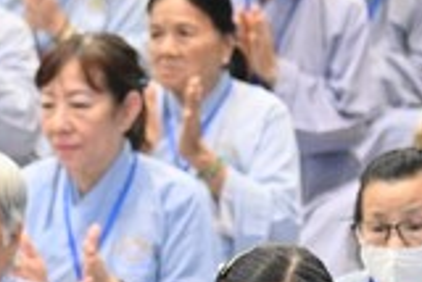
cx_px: 55
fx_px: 3707
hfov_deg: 6.5
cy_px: 213
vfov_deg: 4.4
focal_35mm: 316
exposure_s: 1/250
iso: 10000
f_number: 4
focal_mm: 78
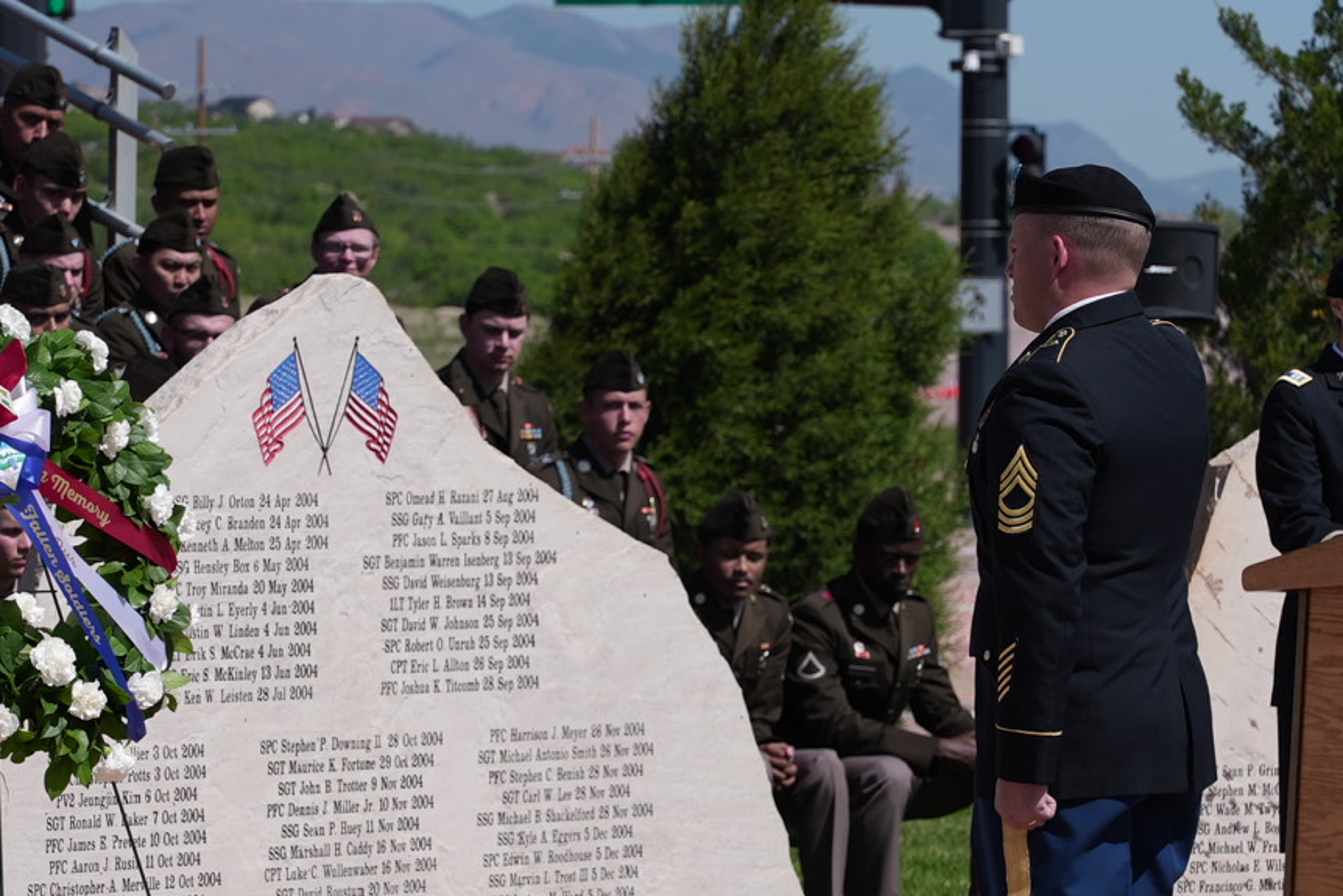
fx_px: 7350
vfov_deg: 7.0
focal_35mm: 197
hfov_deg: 10.4
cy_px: 545
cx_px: 774
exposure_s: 1/400
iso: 80
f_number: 8
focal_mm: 105
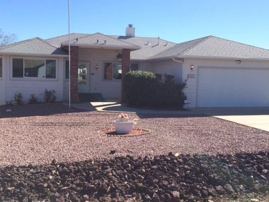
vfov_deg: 38.6
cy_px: 89
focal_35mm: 37
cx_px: 135
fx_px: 287
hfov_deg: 50.2
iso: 32
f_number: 2.2
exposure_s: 1/1580
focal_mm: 4.15
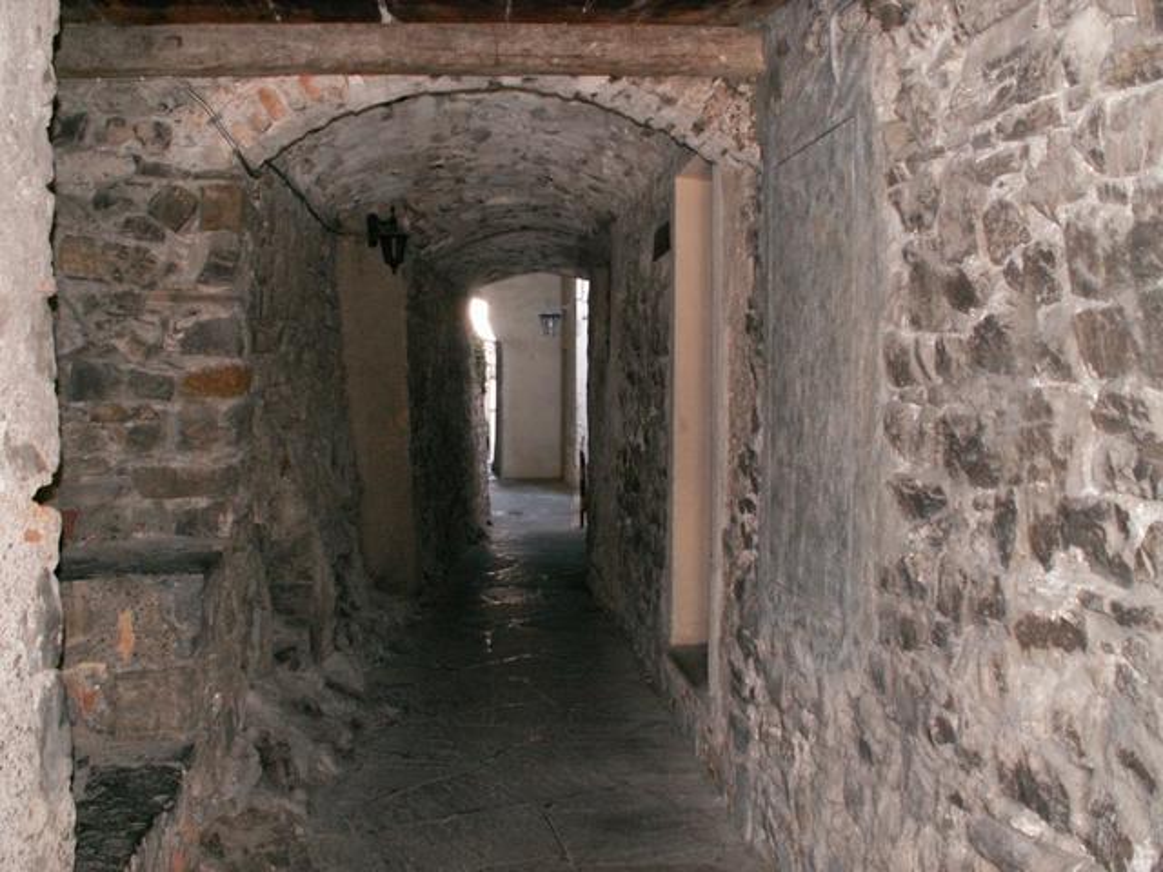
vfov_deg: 40.7
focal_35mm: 35
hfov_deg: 52.6
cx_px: 582
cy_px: 436
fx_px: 1176
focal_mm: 5.86
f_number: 2.8
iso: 160
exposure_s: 1/40
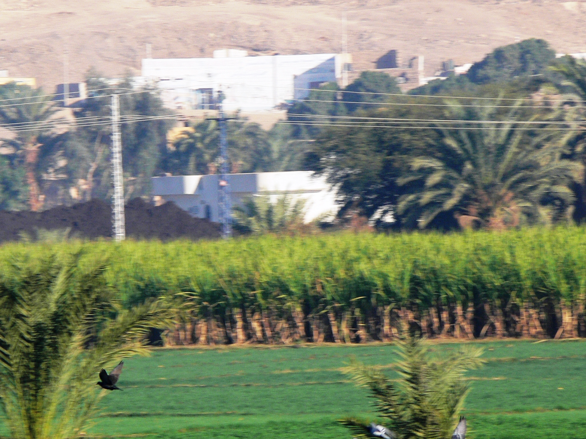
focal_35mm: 592
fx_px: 10022
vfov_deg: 2.5
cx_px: 293
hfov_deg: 3.3
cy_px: 220
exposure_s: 1/250
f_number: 5.6
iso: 80
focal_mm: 78.7
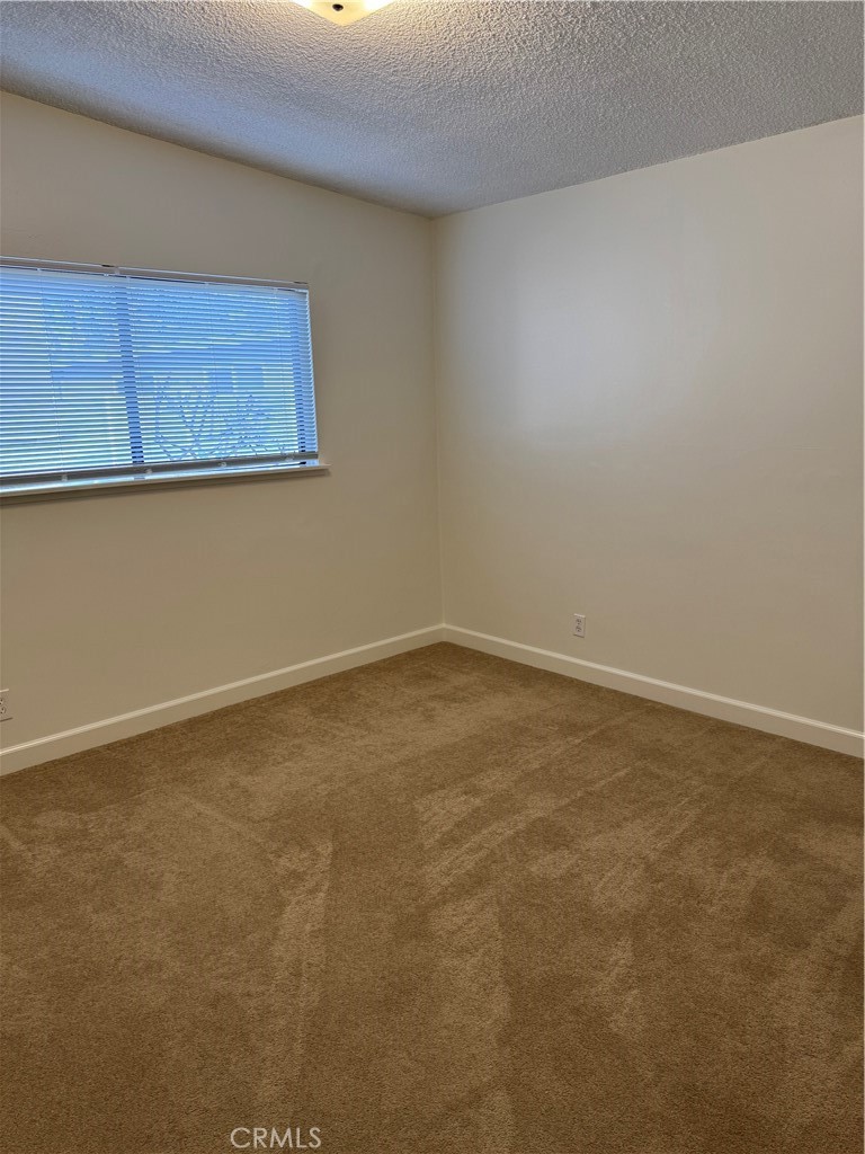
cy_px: 577
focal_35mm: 24
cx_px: 432
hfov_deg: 56.8
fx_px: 800
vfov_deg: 71.6
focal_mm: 6.76
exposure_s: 1/60
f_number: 1.78
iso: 125
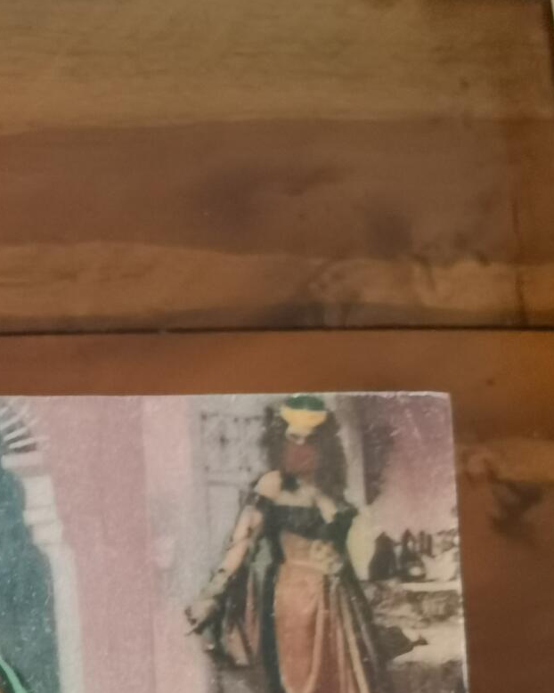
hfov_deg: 23.9
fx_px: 1251
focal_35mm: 61
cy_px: 671
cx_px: -4
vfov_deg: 29.2
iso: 200
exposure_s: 1/60
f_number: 2.2
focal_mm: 2.26
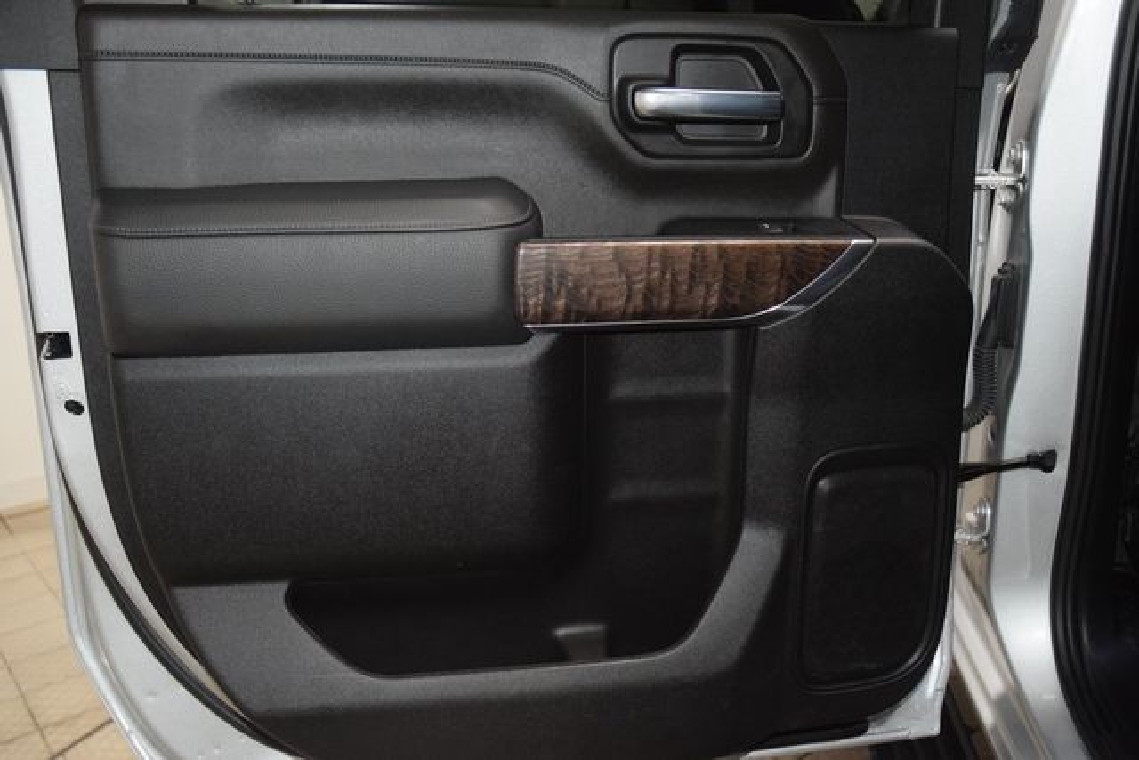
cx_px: 570
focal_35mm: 36
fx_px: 1139
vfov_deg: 36.9
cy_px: 380
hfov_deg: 53.1
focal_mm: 24
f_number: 3.8
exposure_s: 1/125
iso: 2200
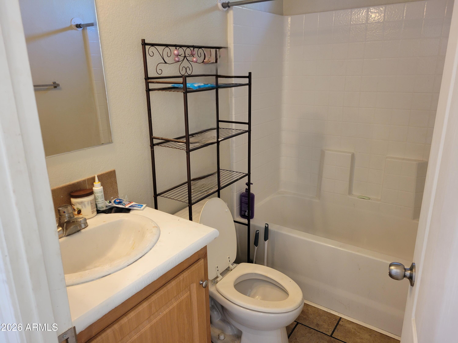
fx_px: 344
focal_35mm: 26
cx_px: 229
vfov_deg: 53.1
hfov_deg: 67.3
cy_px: 172
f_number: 1.8
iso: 200
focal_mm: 5.4
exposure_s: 1/60.2
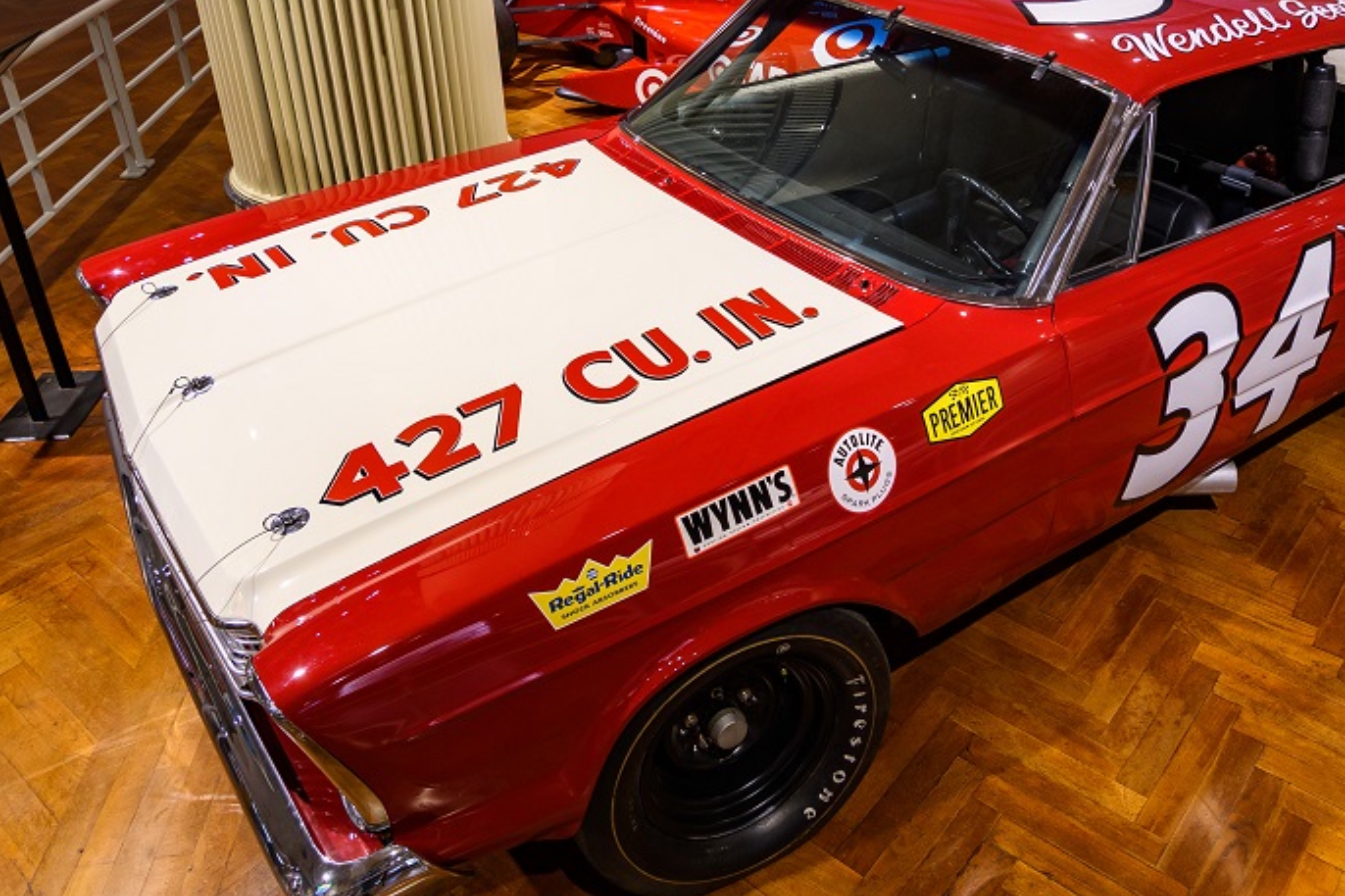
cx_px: 820
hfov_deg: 63.2
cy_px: 300
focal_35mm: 29
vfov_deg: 44.5
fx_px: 1078
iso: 220
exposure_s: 1/15
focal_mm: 11
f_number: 4
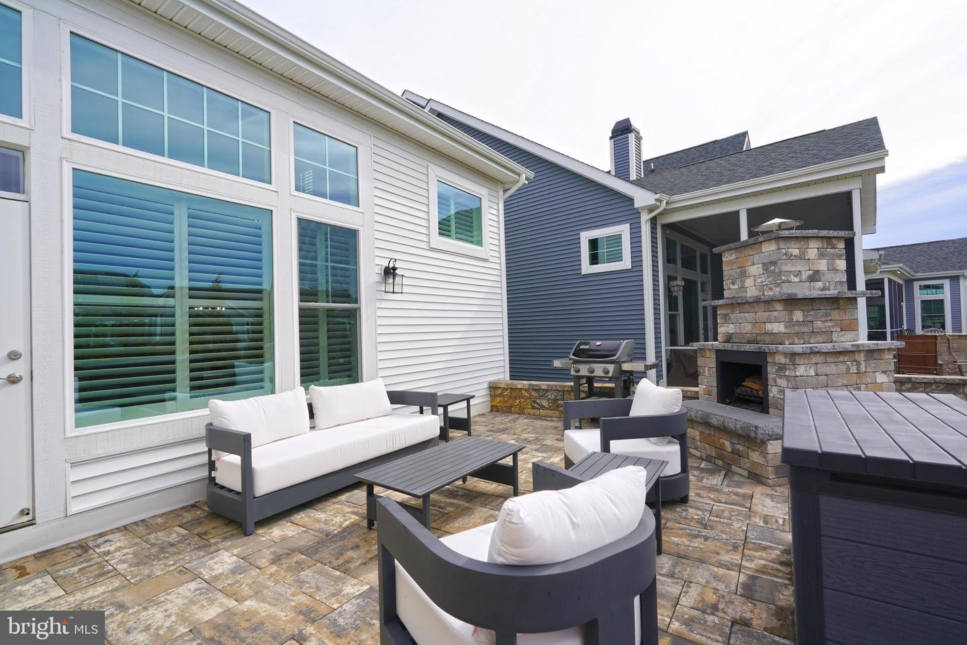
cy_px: 322
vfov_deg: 73.7
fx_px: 430
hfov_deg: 96.7
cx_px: 484
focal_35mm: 16
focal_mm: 16
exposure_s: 1/125
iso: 100
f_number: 9
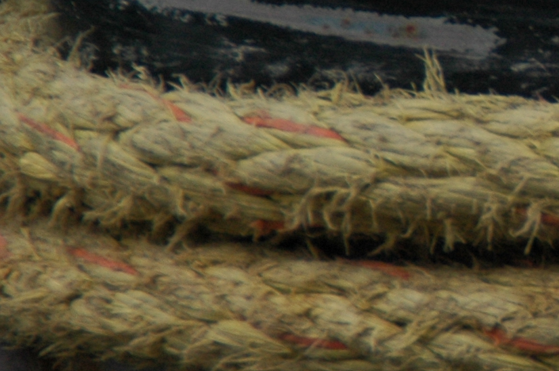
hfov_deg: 1.9
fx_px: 16967
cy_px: -48
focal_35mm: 1094
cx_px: 906
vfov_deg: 1.3
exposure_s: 1/60
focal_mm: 200
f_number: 6.3
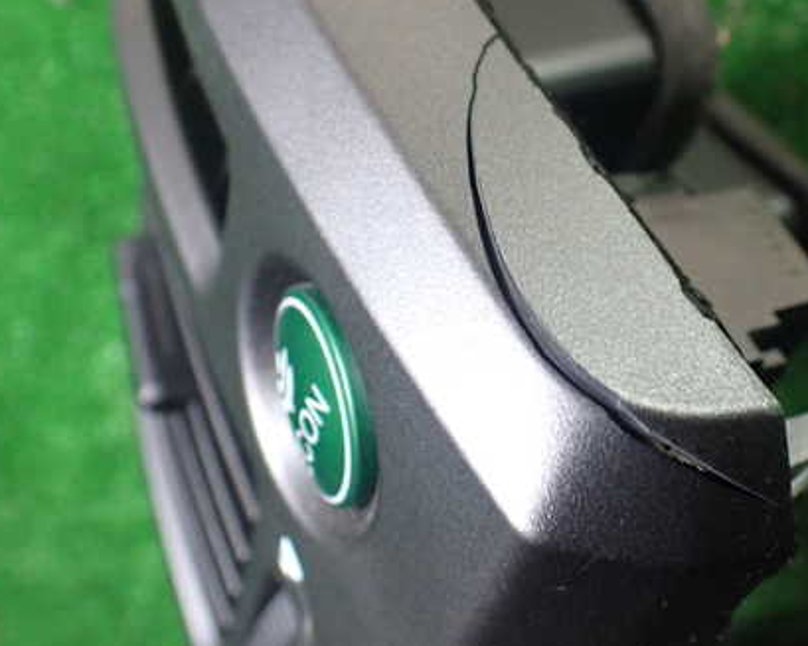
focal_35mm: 43
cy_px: 281
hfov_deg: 42.1
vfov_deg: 34.8
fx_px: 1028
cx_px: 565
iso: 800
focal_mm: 5.4
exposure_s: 1/50
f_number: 2.3
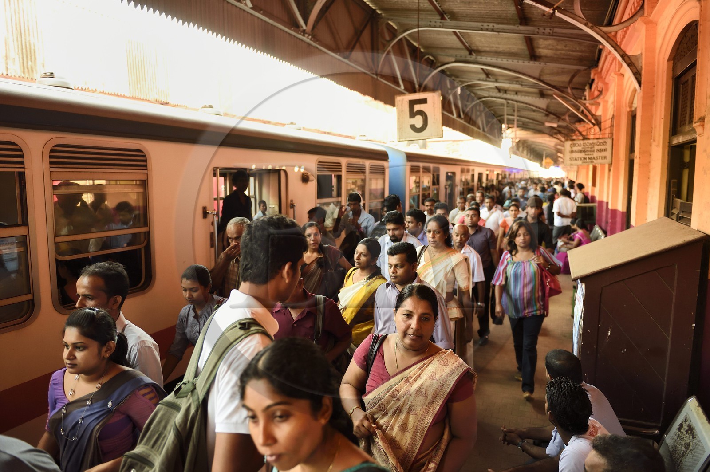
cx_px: 355
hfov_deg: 73.8
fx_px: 473
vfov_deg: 53.1
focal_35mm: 24
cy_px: 236
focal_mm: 24
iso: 1600
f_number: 2.8
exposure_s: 1/250
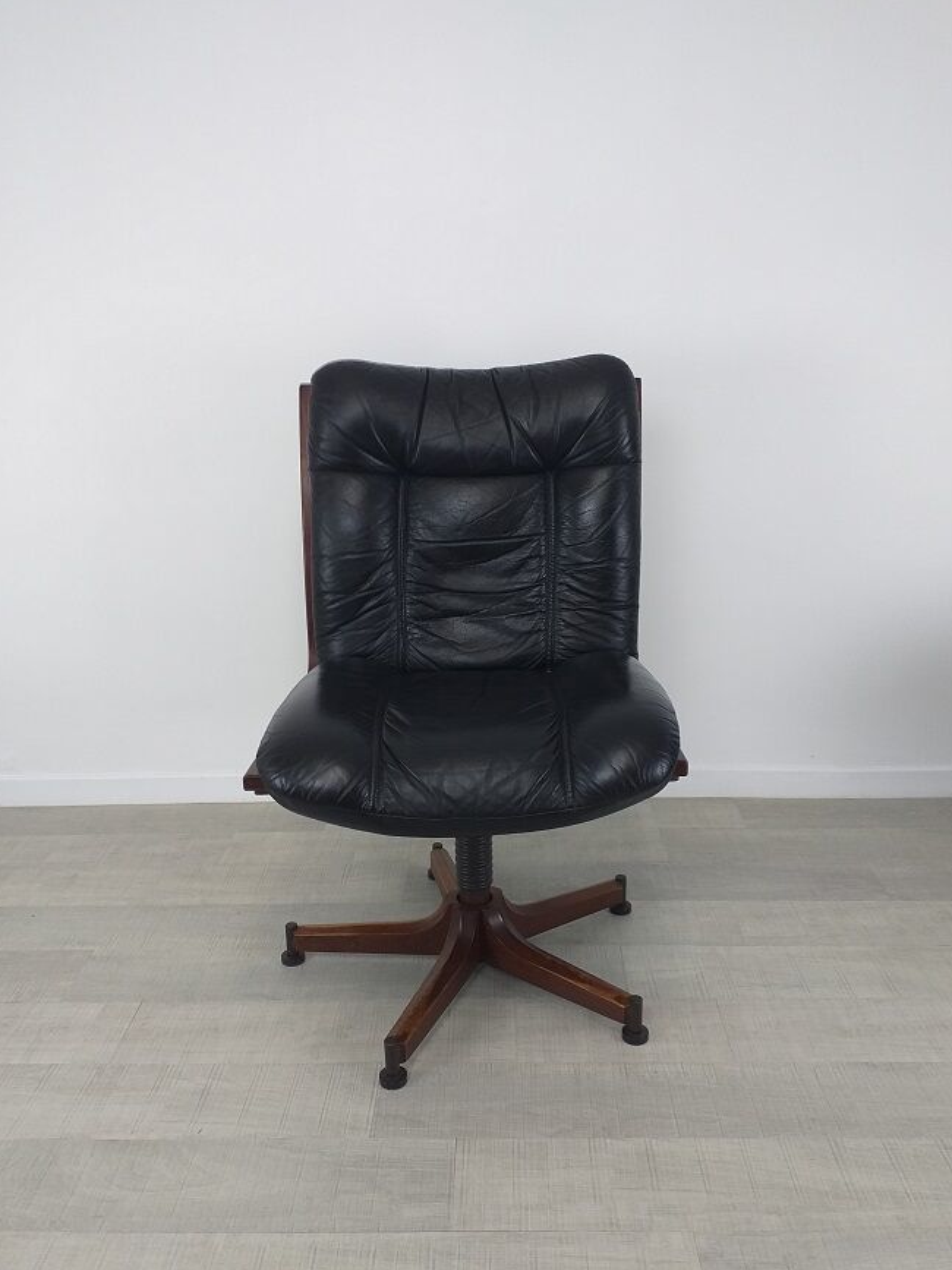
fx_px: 990
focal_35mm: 27
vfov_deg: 65.3
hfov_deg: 51.3
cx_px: 484
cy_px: 645
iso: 50
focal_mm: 3.6
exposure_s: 1/50
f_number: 1.9
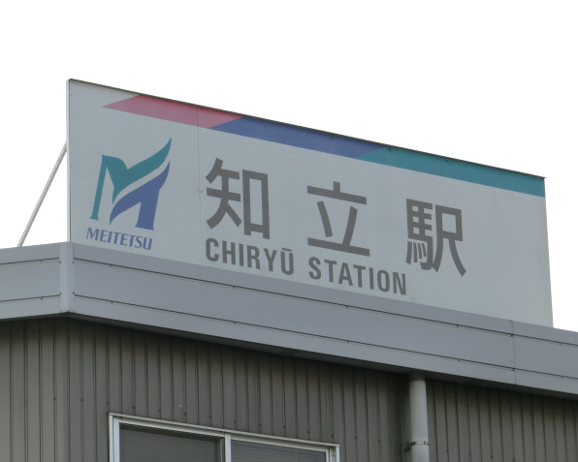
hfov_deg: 11.2
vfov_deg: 8.9
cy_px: 231
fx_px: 2960
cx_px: 289
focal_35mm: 173
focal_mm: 29.5
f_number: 5.9
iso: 80
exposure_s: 1/320
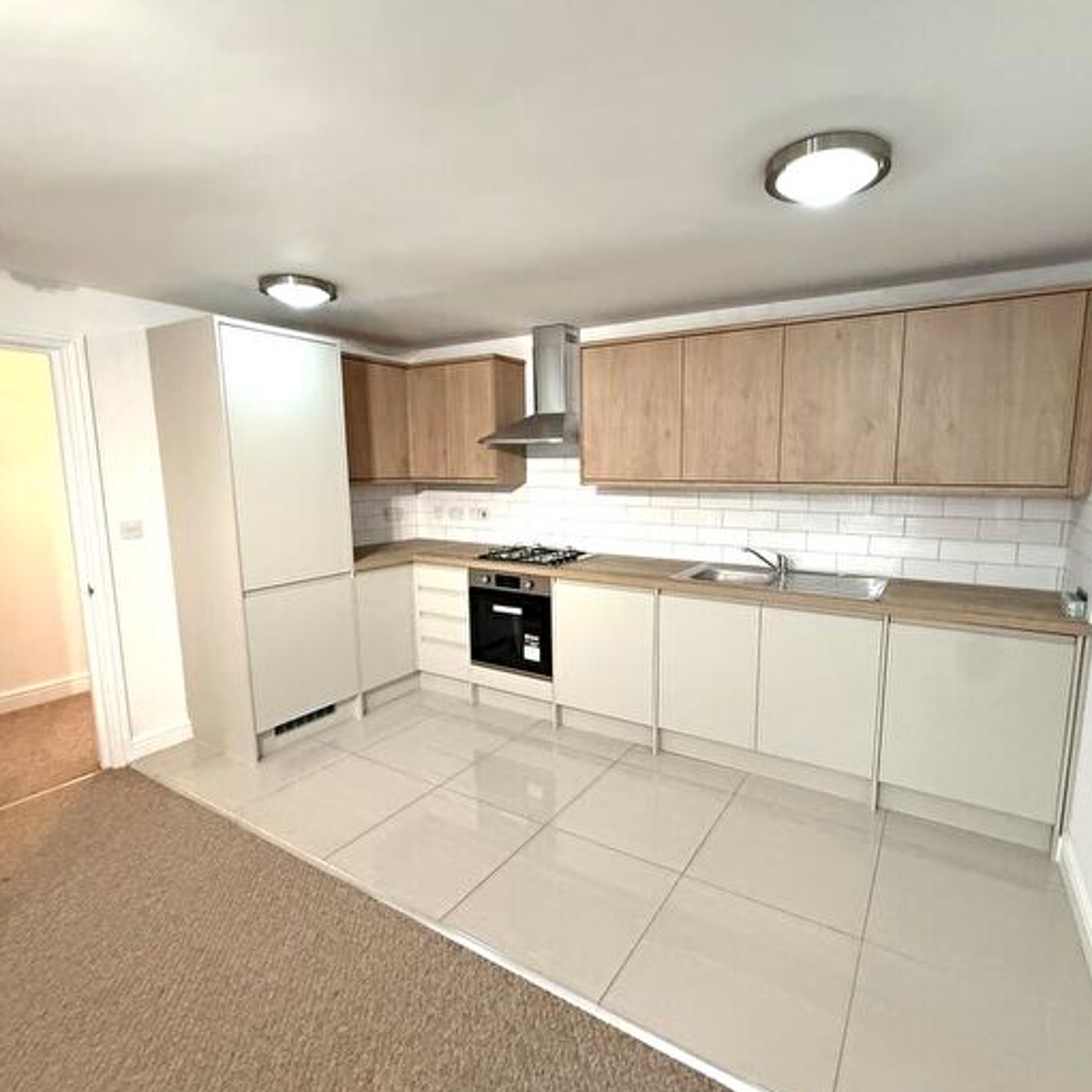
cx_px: 606
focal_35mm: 17
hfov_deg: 83.7
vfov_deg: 84.0
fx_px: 607
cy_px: 549
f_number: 2.2
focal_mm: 2.22
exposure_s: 1/100
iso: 500
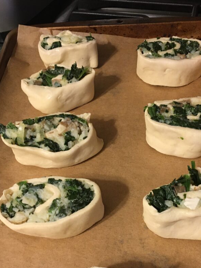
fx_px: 356
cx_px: 130
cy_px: 158
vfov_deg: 41.1
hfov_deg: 31.3
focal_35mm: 46
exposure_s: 1/30
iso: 125
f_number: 2.2
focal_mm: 4.15
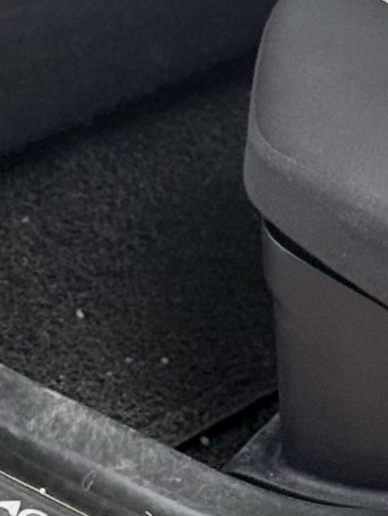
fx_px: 3944
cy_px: -180
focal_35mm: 264
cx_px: 144
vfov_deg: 7.4
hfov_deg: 5.6
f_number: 1.78
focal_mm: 6.76
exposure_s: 1/121
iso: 64
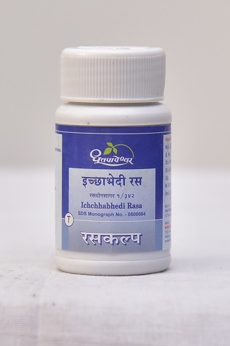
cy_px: 173
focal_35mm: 120
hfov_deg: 11.4
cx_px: 115
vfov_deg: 17.1
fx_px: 1151
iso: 1600
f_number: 5
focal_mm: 120
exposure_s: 1/125
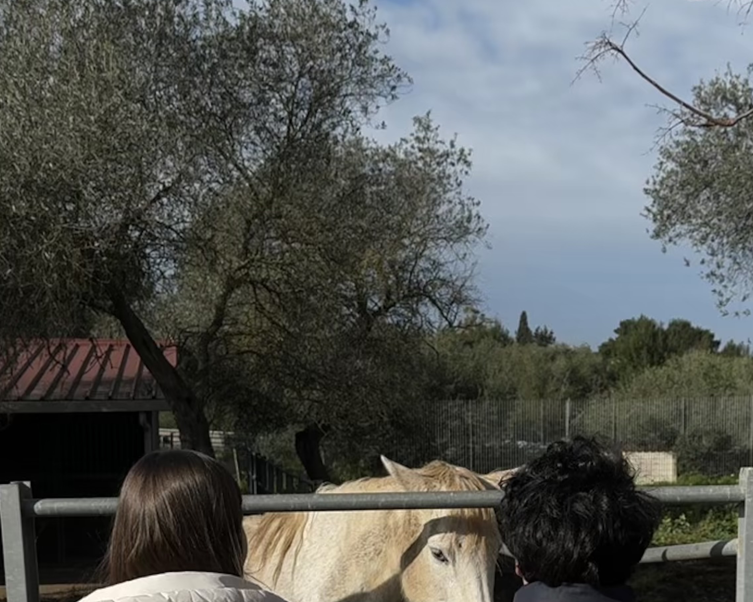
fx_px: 1315
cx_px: 422
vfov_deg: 25.0
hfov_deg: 31.9
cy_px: 545
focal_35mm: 59
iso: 80
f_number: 1.78
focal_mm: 6.76
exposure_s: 1/4310
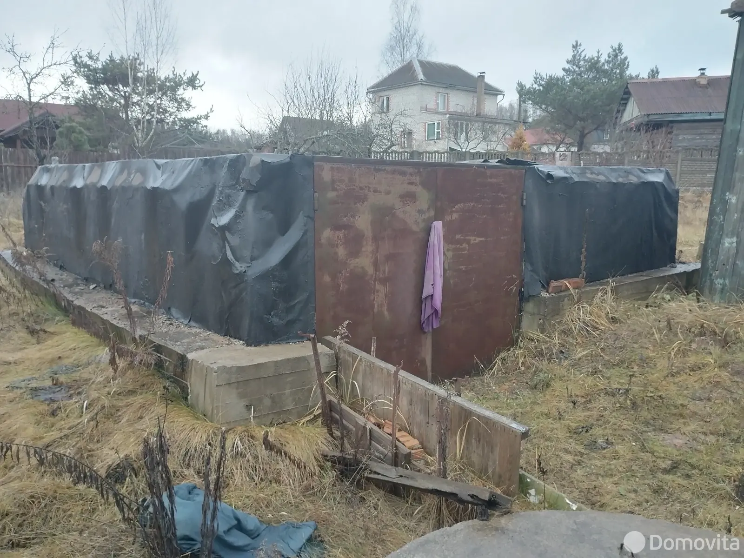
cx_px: 372
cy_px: 279
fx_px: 559
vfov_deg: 53.1
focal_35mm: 26
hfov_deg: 67.3
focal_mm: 4.25
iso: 127
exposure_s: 1/50
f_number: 1.8
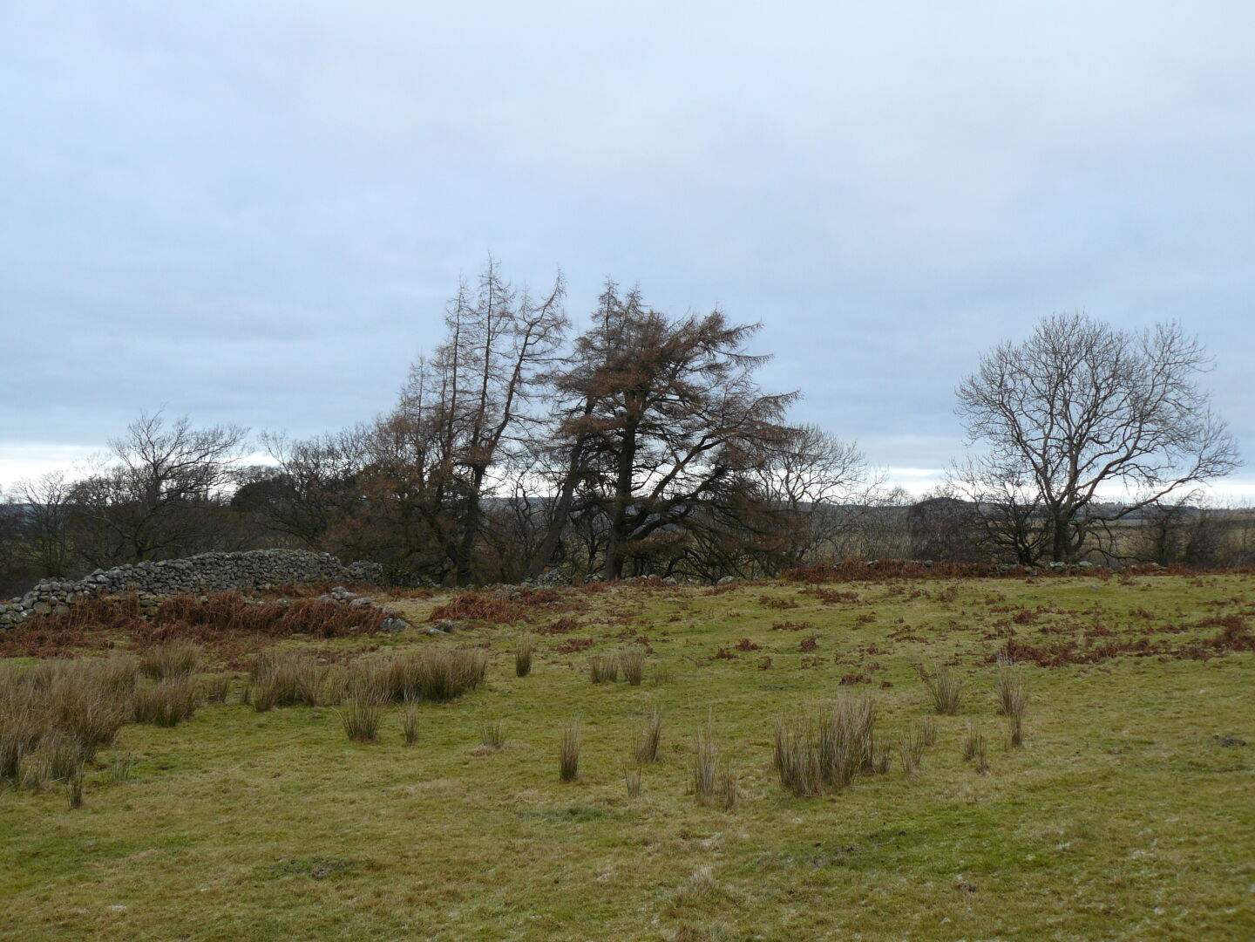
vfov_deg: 39.7
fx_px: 1305
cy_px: 471
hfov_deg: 51.4
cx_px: 628
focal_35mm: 36
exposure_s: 1/125
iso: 100
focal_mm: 6
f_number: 4
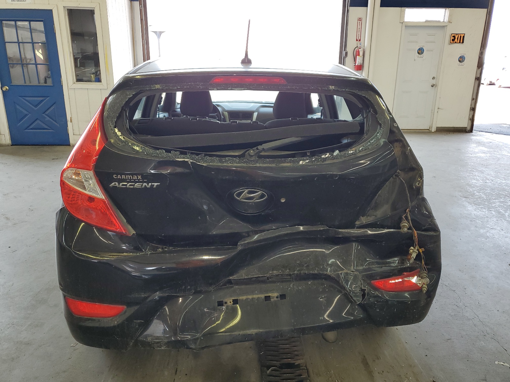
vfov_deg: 53.1
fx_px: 383
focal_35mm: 26
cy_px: 191
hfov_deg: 67.3
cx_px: 255
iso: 59
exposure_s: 1/120
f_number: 1.5
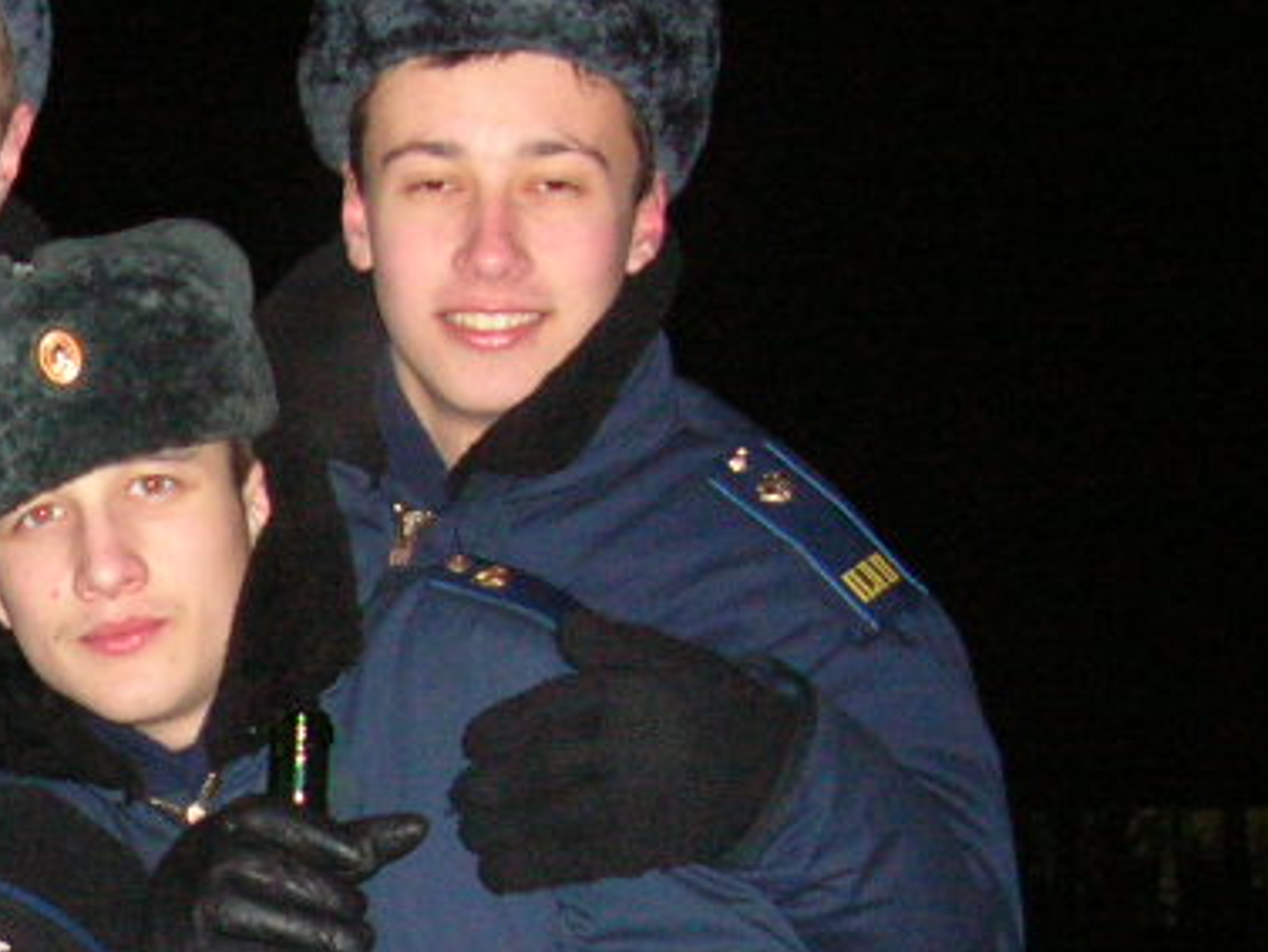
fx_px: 3481
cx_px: -202
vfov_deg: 15.5
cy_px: 743
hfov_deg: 19.6
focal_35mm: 95
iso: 200
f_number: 2.8
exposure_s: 1/60.1
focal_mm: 5.8
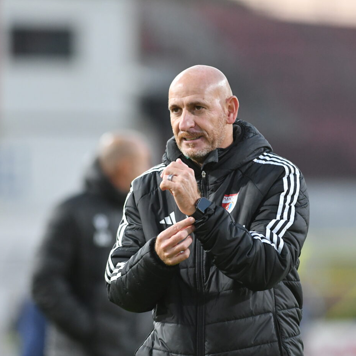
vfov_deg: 3.0
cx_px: 192
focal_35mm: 576
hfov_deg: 3.0
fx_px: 6702
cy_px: 178
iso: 2000
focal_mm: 300
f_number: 3.2
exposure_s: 1/1000
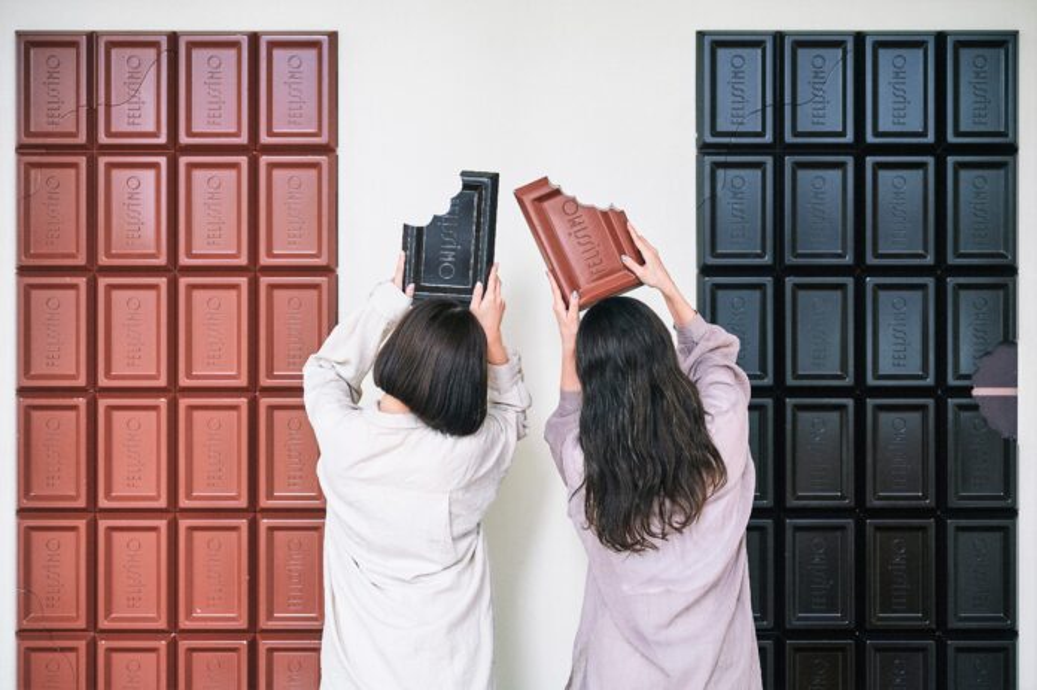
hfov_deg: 39.6
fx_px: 1439
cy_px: 345
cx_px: 518
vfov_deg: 27.0
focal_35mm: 50
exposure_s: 1/320
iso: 400
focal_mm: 50
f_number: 2.5
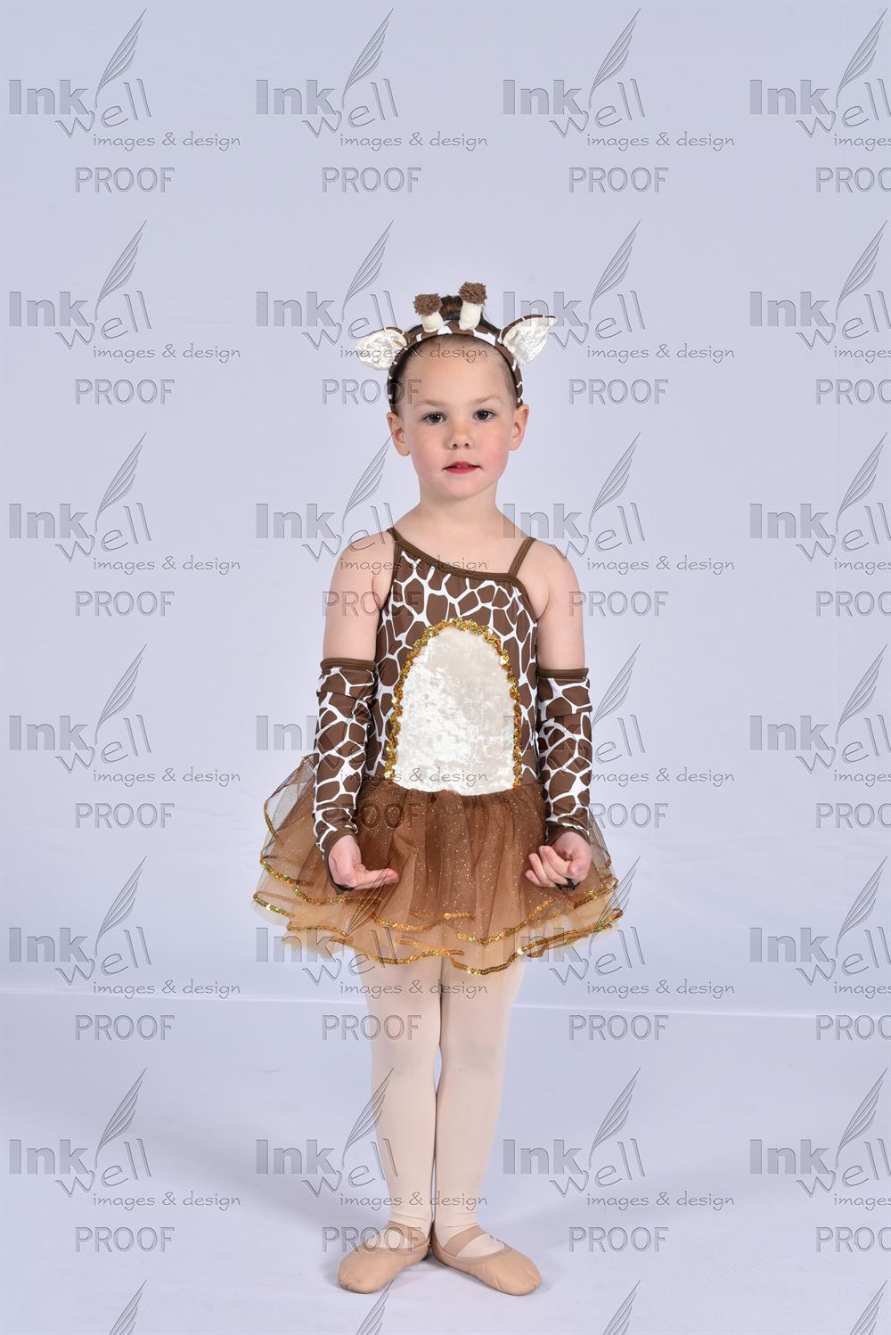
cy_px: 668
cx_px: 446
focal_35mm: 46
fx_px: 1706
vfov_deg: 42.7
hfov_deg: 29.3
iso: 250
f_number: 8
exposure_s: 1/160
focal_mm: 46
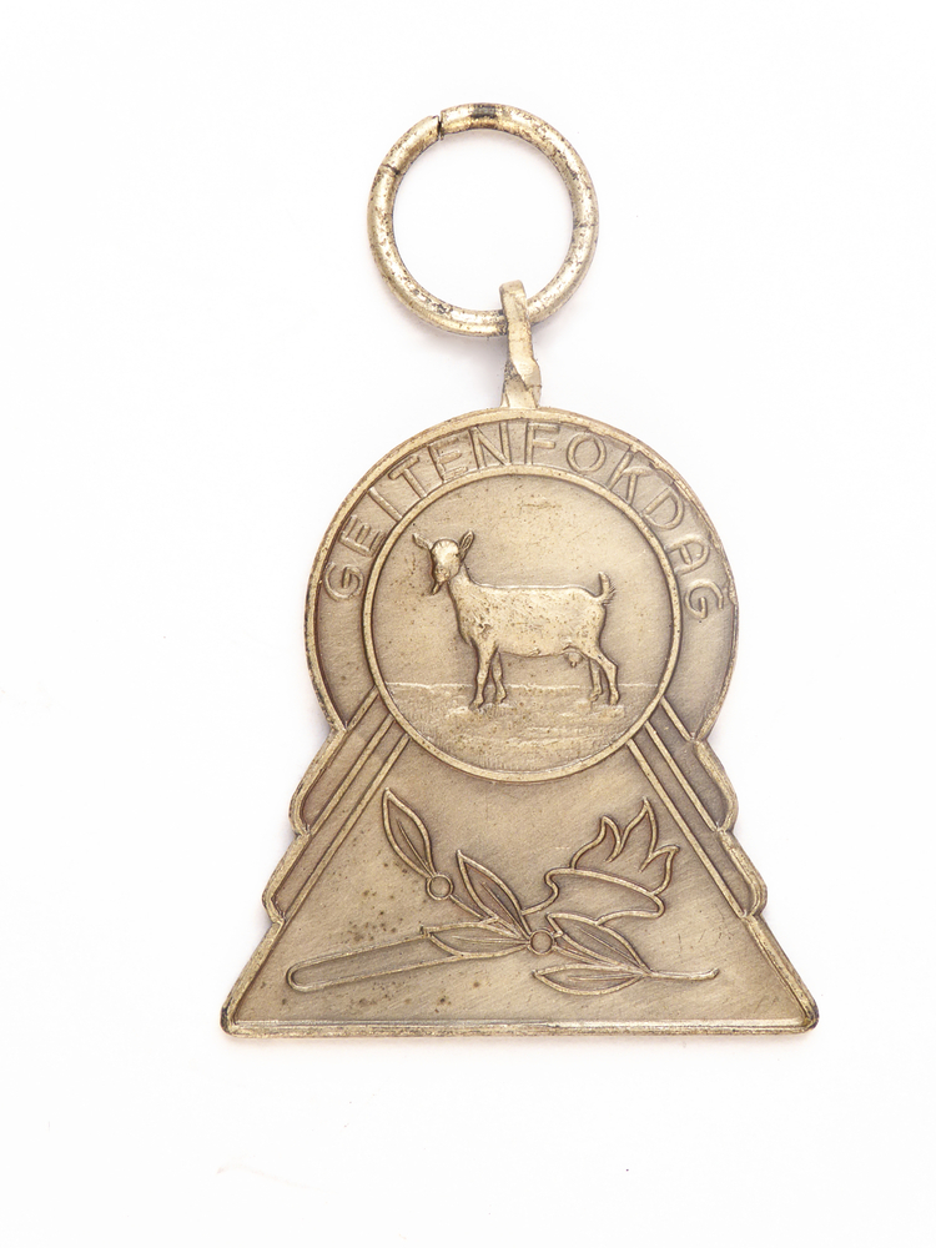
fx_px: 2848
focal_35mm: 79
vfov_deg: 24.7
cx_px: 468
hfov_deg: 18.7
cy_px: 624
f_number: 8
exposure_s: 1/13
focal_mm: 14.1
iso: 100
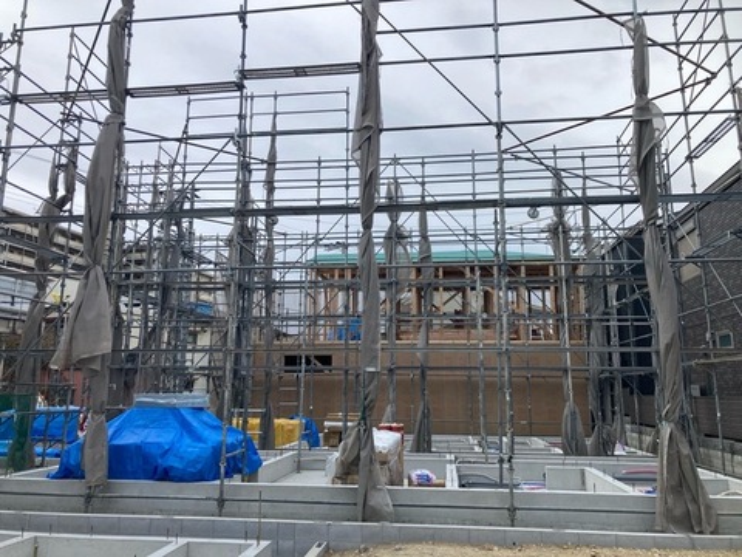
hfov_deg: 63.4
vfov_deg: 49.7
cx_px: 371
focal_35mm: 28
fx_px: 600
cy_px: 278
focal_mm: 3.99
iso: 20
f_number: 1.8
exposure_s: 1/506
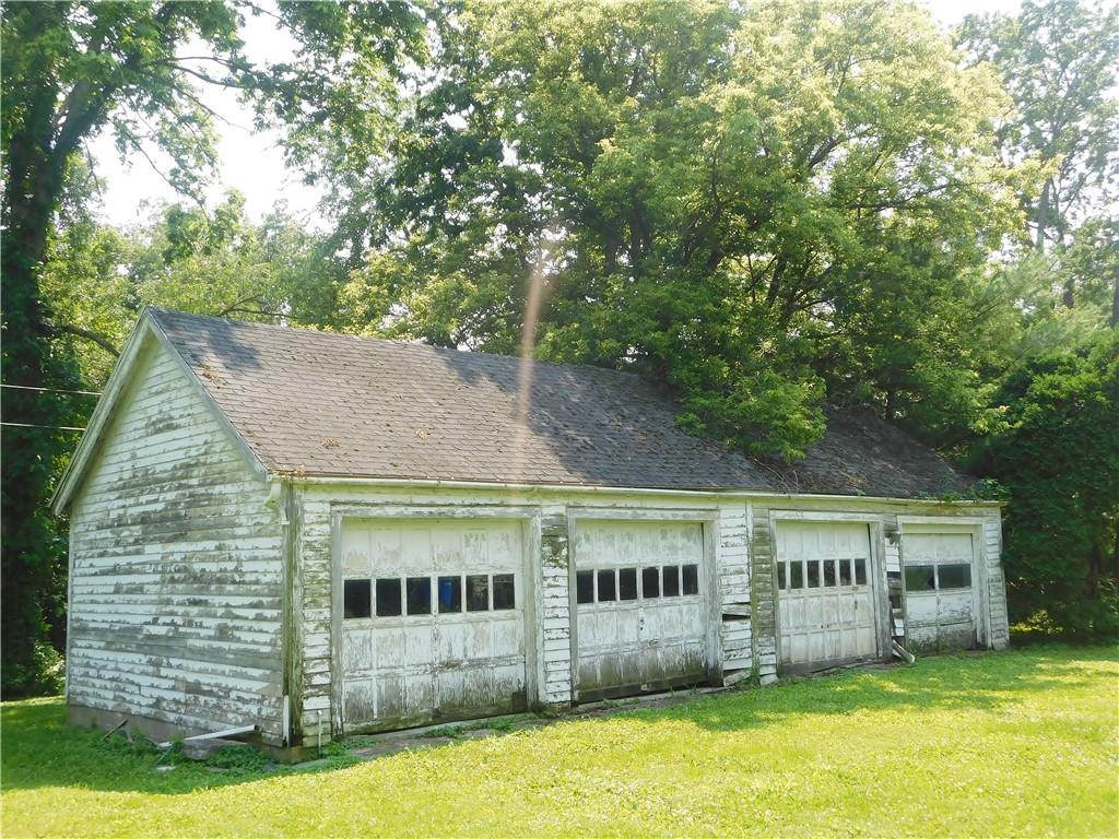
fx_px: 1164
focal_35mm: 36
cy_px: 420
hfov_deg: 51.4
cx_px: 560
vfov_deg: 39.7
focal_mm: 6.3
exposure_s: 1/500
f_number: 3.5
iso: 125
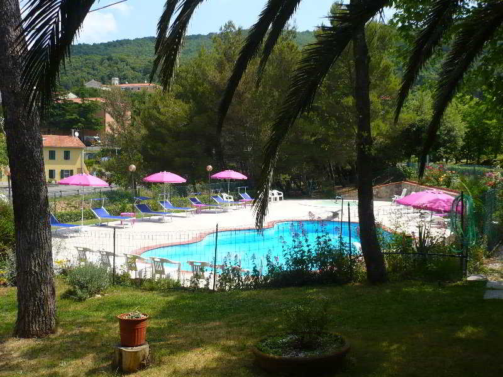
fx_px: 509
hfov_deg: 52.6
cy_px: 188
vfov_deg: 40.7
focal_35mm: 35
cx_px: 252
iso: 100
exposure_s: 1/160
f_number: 8
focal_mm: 5.8
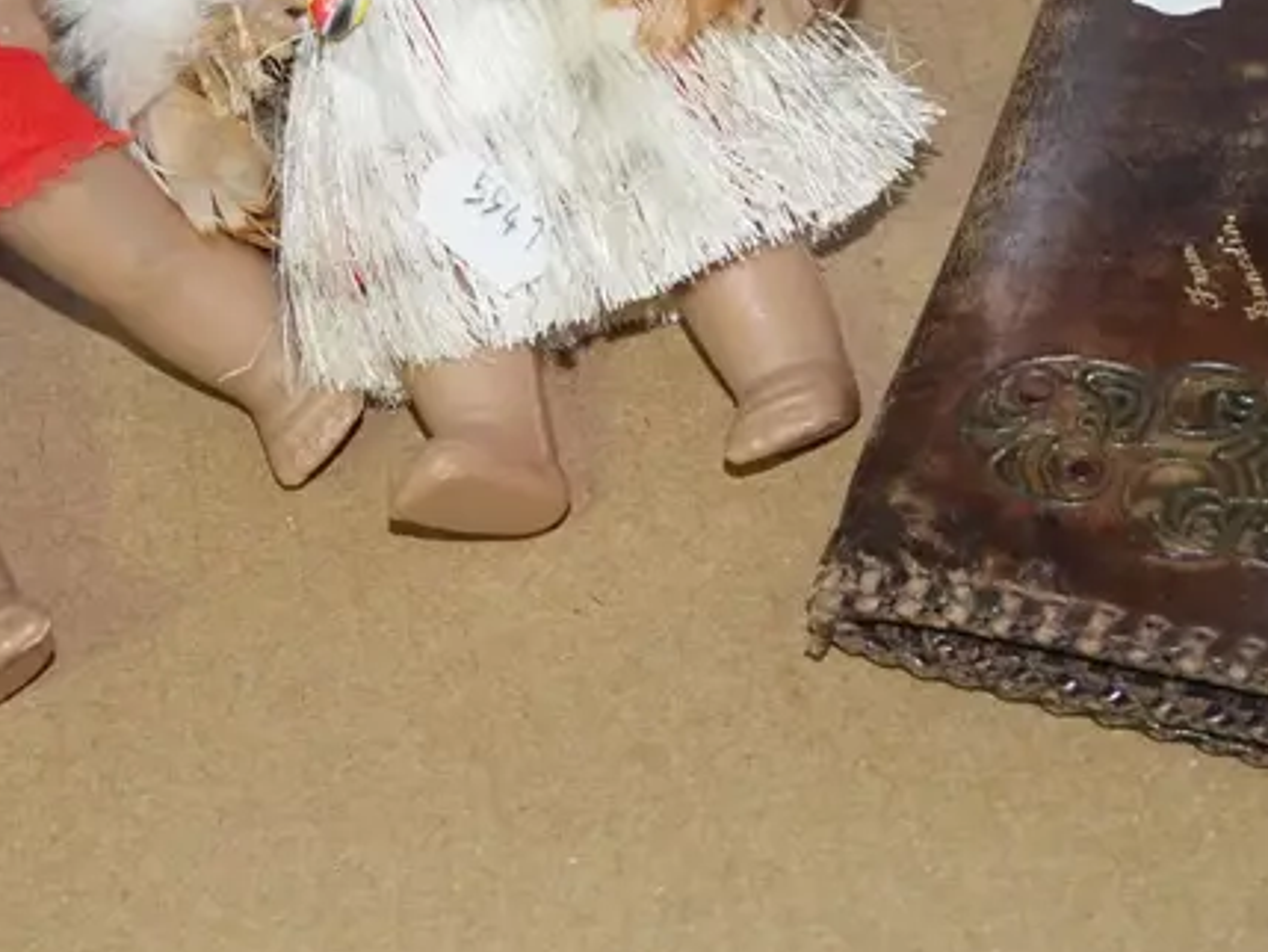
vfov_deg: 13.8
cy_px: -142
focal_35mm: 105
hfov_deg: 18.7
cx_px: 567
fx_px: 3847
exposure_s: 1/160
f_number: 5.6
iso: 2500
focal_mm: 22
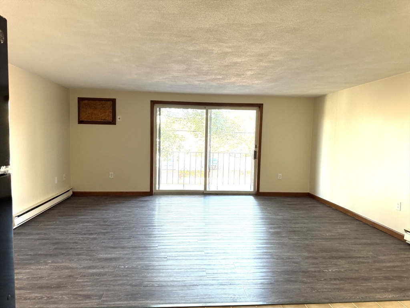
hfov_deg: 71.6
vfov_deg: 56.8
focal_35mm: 24
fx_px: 284
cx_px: 205
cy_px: 154
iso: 160
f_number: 1.78
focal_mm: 6.76
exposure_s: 1/120
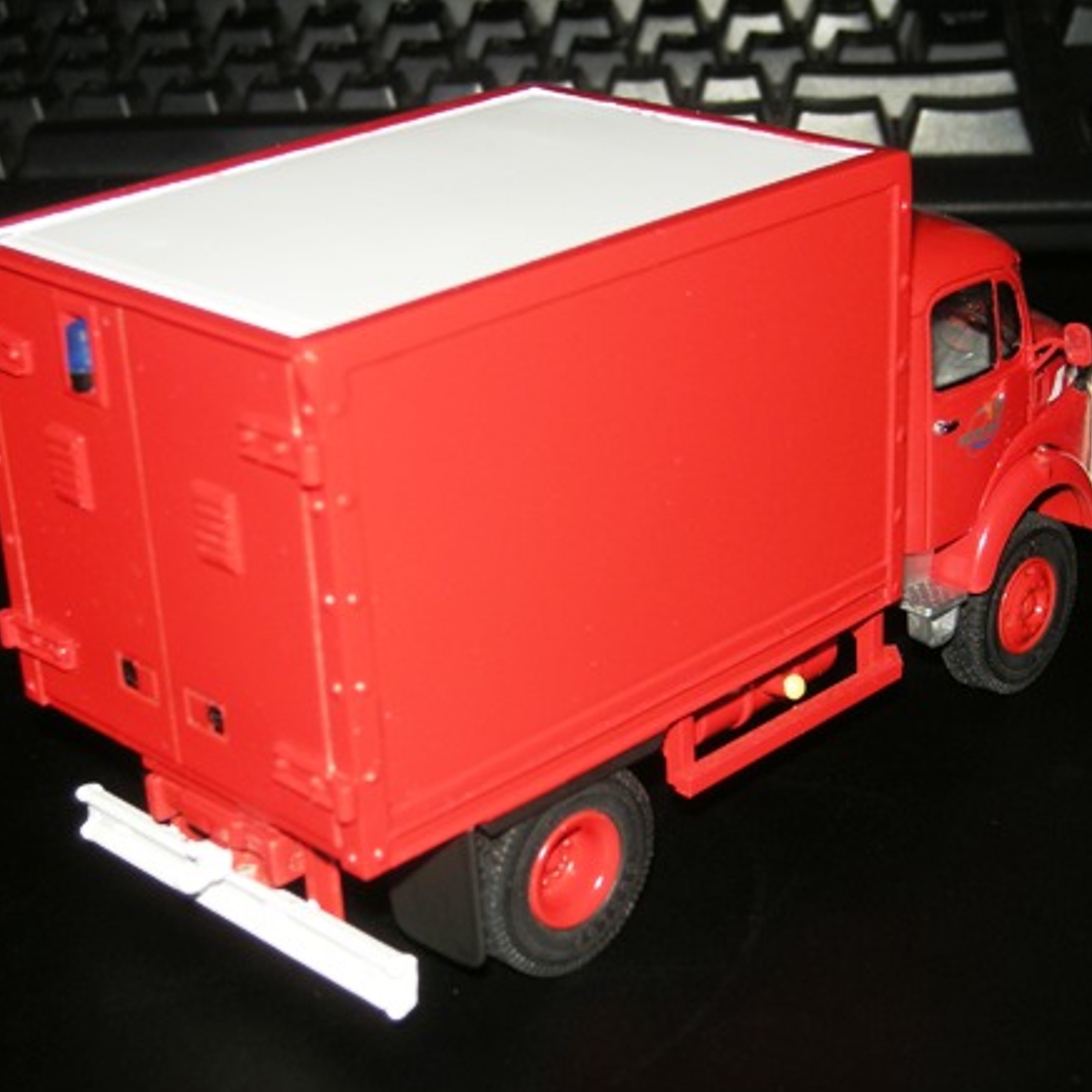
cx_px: 606
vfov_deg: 24.6
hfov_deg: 24.6
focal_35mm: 70
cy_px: 599
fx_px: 2498
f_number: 6.7
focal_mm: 8.8
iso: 64
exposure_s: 1/60
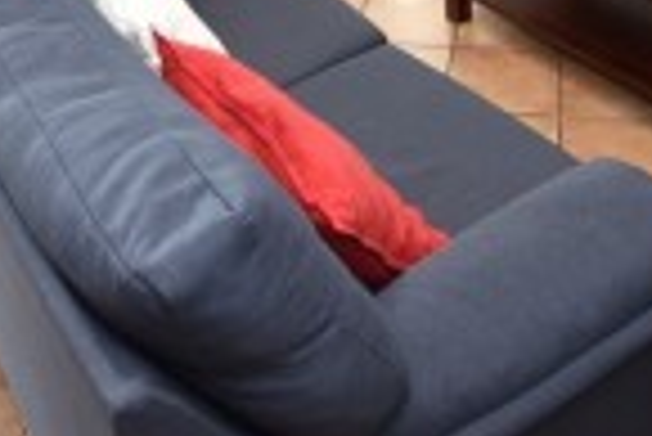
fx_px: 961
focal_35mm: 53
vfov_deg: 20.1
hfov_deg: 37.1
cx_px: 432
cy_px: -303
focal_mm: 10
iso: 400
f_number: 4.5
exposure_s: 1/80
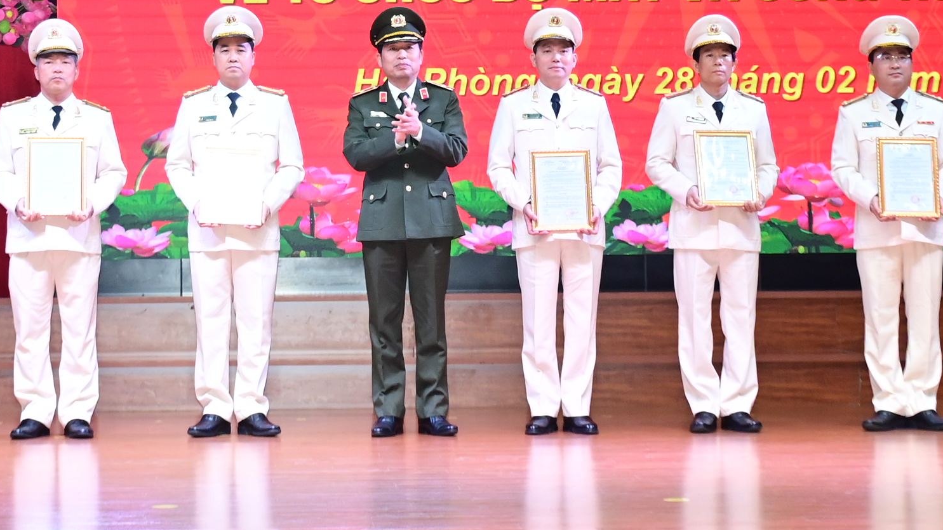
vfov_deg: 11.3
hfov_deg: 20.1
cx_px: 347
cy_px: 20
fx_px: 2650
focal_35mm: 106
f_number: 4.2
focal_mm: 34
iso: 1250
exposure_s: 1/200
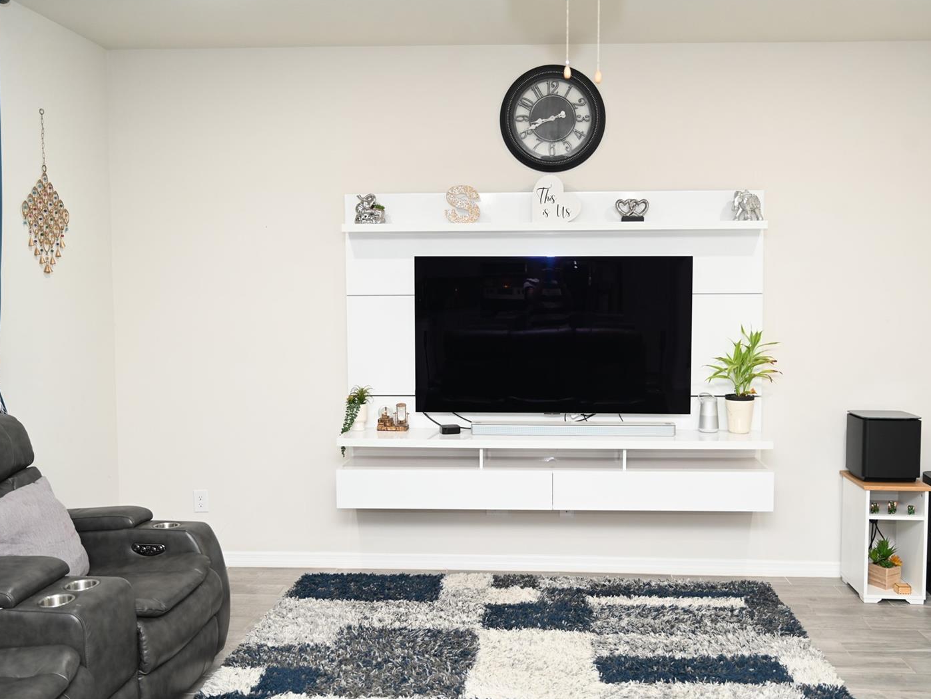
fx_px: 888
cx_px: 512
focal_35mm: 33
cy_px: 345
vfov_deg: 43.0
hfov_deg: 55.2
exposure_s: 1/60
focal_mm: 30
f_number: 4
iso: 900
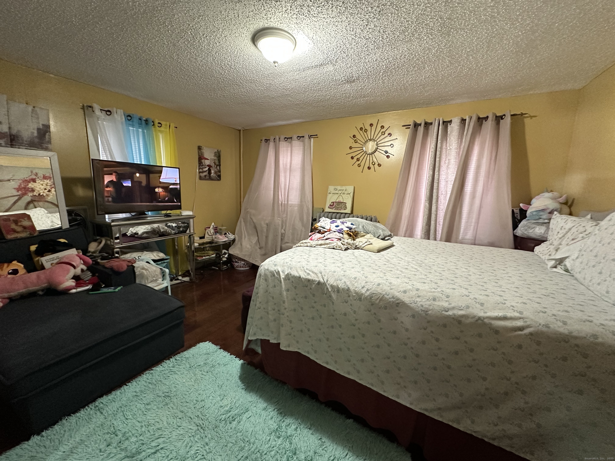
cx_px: 308
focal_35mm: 14
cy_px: 230
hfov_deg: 102.1
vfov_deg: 85.7
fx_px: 249
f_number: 2.2
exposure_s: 1/60
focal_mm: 2.22
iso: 400
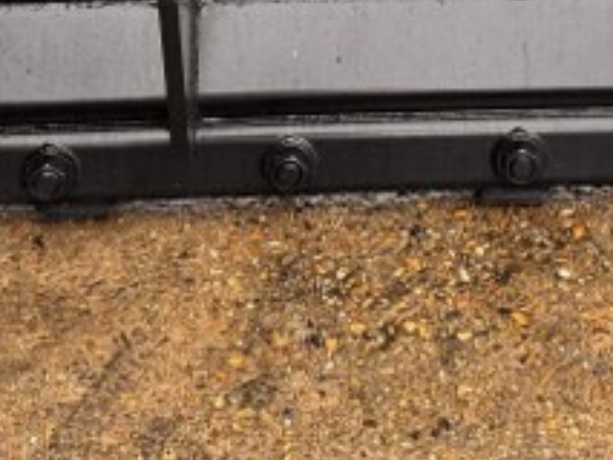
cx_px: 463
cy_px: -290
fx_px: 1595
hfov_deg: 21.6
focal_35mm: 90
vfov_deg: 14.9
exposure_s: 1/151
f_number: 1.78
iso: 80
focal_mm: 6.76
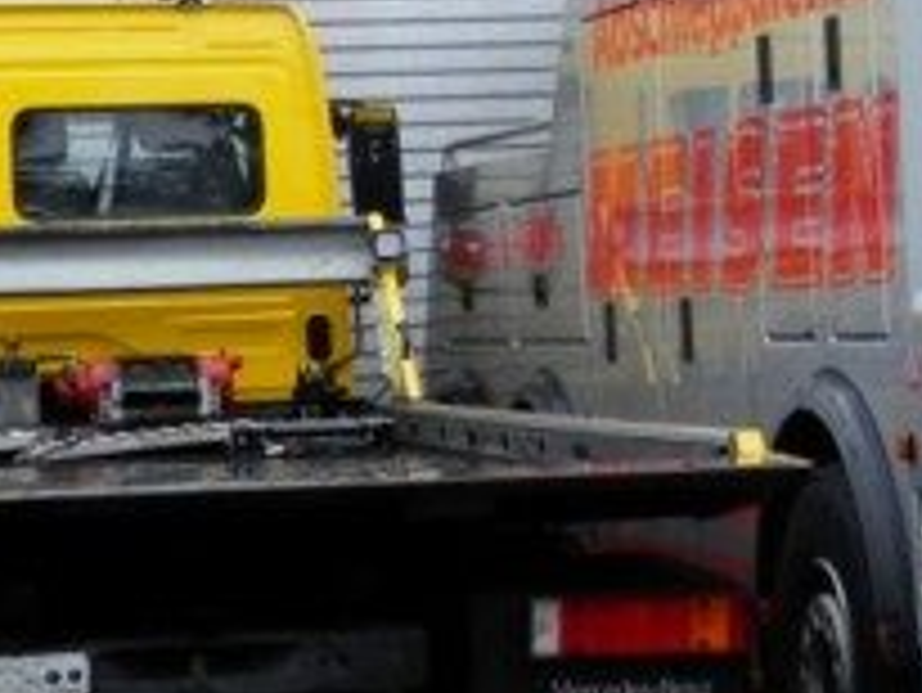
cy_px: 180
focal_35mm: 156
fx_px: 4158
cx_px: 1142
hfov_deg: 12.3
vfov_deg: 9.5
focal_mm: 7.3
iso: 80
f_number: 3.7
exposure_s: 1/160
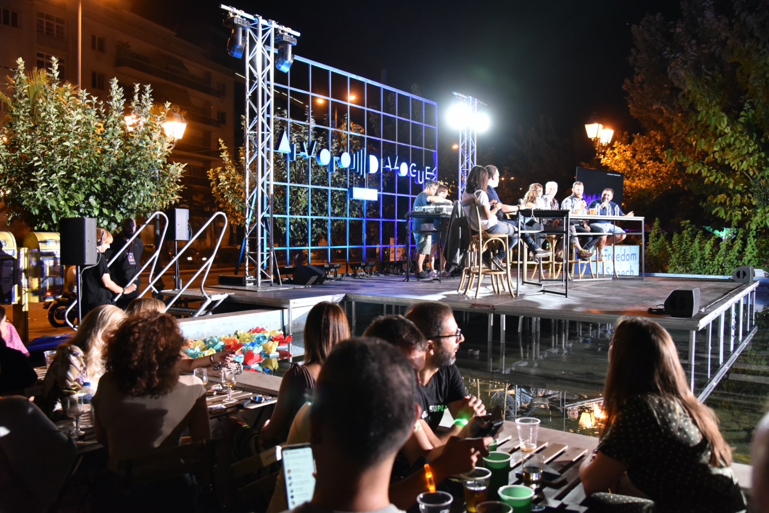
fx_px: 641
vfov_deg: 43.6
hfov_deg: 61.9
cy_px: 256
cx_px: 384
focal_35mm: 30
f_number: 4
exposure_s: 1/80
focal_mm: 30
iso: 3200
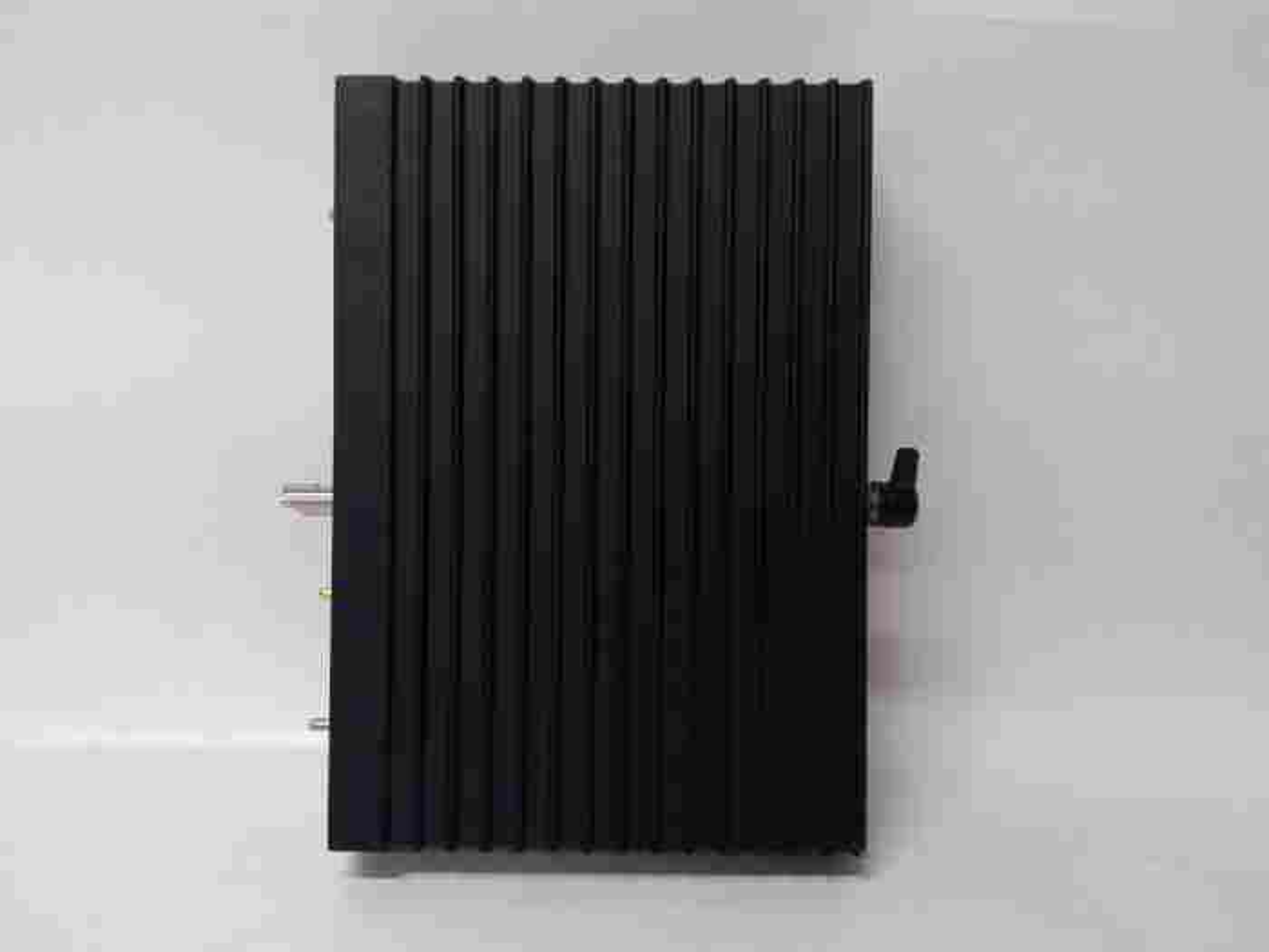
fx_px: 990
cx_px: 634
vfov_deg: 51.4
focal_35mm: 27
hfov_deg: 65.3
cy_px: 476
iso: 238
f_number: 2
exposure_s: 1/33
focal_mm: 3.79
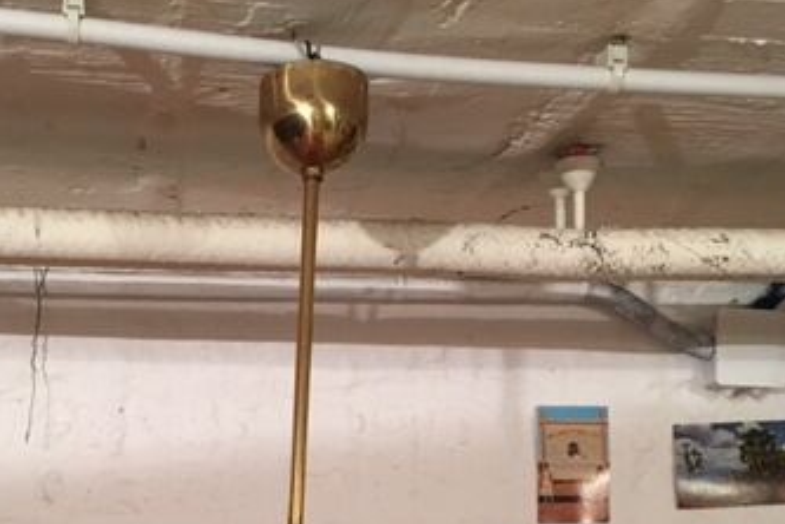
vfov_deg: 22.0
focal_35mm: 58
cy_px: 588
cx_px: 276
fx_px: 1265
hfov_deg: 34.2
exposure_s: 1/17
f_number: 2.2
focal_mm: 4.15
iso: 80
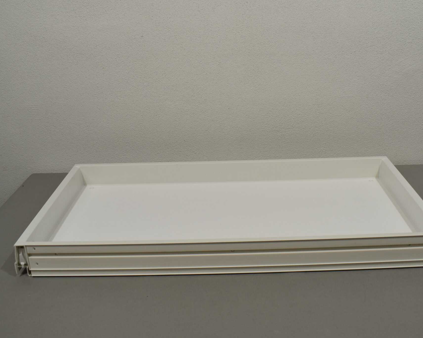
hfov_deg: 47.9
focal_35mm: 38
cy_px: 147
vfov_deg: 39.1
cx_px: 233
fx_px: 476
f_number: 5.6
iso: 250
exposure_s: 1/125
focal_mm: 18
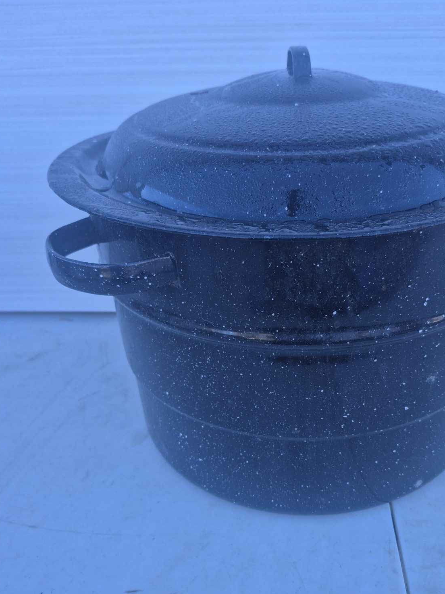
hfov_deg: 46.3
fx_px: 514
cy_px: 333
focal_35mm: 30
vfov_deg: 59.8
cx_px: 285
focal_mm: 5.4
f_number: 1.8
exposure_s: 1/180
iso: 40
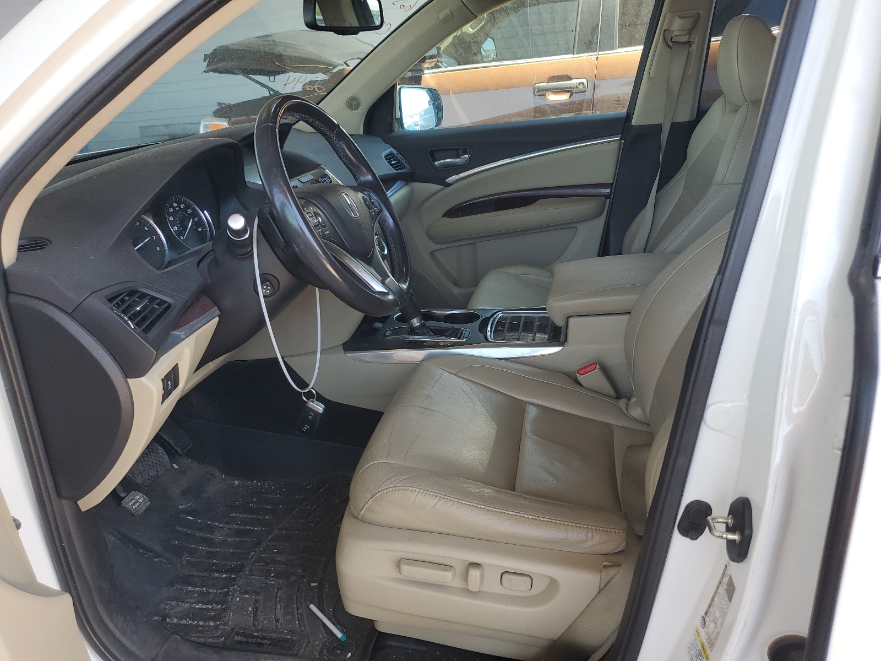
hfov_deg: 67.3
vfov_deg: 53.1
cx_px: 440
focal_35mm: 26
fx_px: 662
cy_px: 330
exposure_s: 1/208
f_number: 1.5
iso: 50
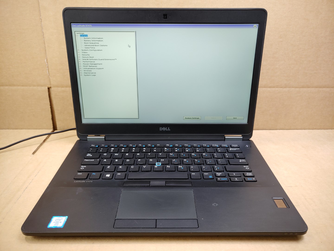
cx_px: 167
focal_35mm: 26
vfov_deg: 53.1
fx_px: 251
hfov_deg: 67.3
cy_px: 126
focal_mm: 4.36
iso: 50
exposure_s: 1/60
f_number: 1.8
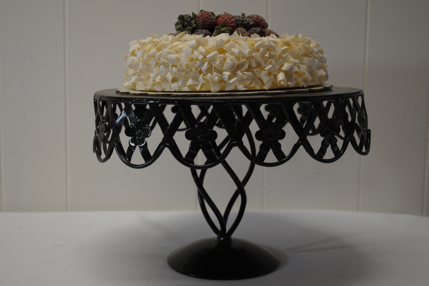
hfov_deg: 37.2
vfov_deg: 25.3
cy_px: 141
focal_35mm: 54
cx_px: 214
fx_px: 638
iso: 400
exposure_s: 1/60
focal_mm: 35
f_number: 5
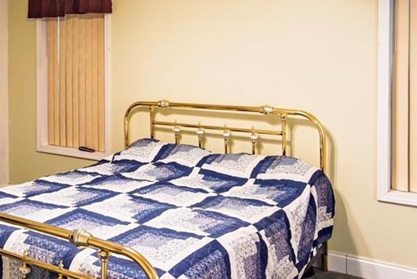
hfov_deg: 41.0
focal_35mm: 45
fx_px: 522
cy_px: 64
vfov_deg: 29.4
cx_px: 63
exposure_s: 1/20
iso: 100
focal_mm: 15
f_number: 2.8
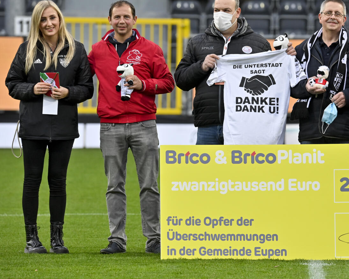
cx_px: 224
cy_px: 131
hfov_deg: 4.0
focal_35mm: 489
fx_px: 5052
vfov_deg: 3.2
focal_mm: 400
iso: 1250
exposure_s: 1/500
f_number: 6.3
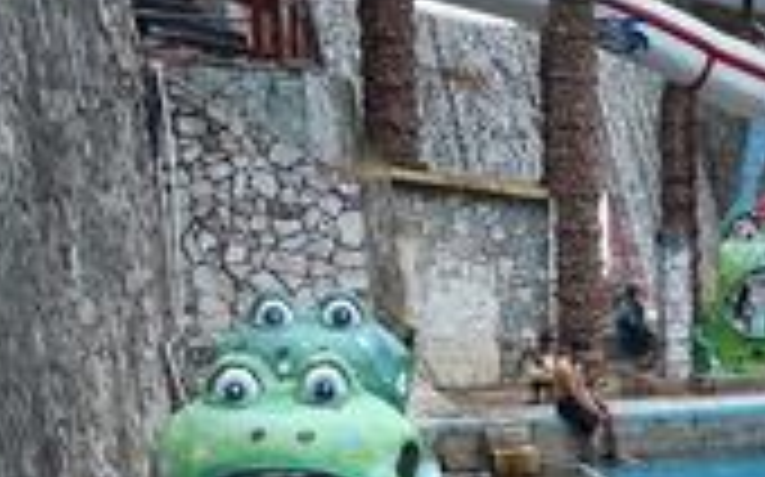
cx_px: 1053
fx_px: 1875
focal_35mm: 90
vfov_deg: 14.3
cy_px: 482
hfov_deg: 20.6
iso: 100
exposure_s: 1/160
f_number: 5
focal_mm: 20
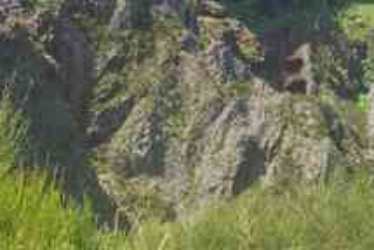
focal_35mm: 167
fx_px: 1737
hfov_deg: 12.2
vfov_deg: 7.9
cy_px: -255
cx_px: 326
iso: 200
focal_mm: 24
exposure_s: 1/50
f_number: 9
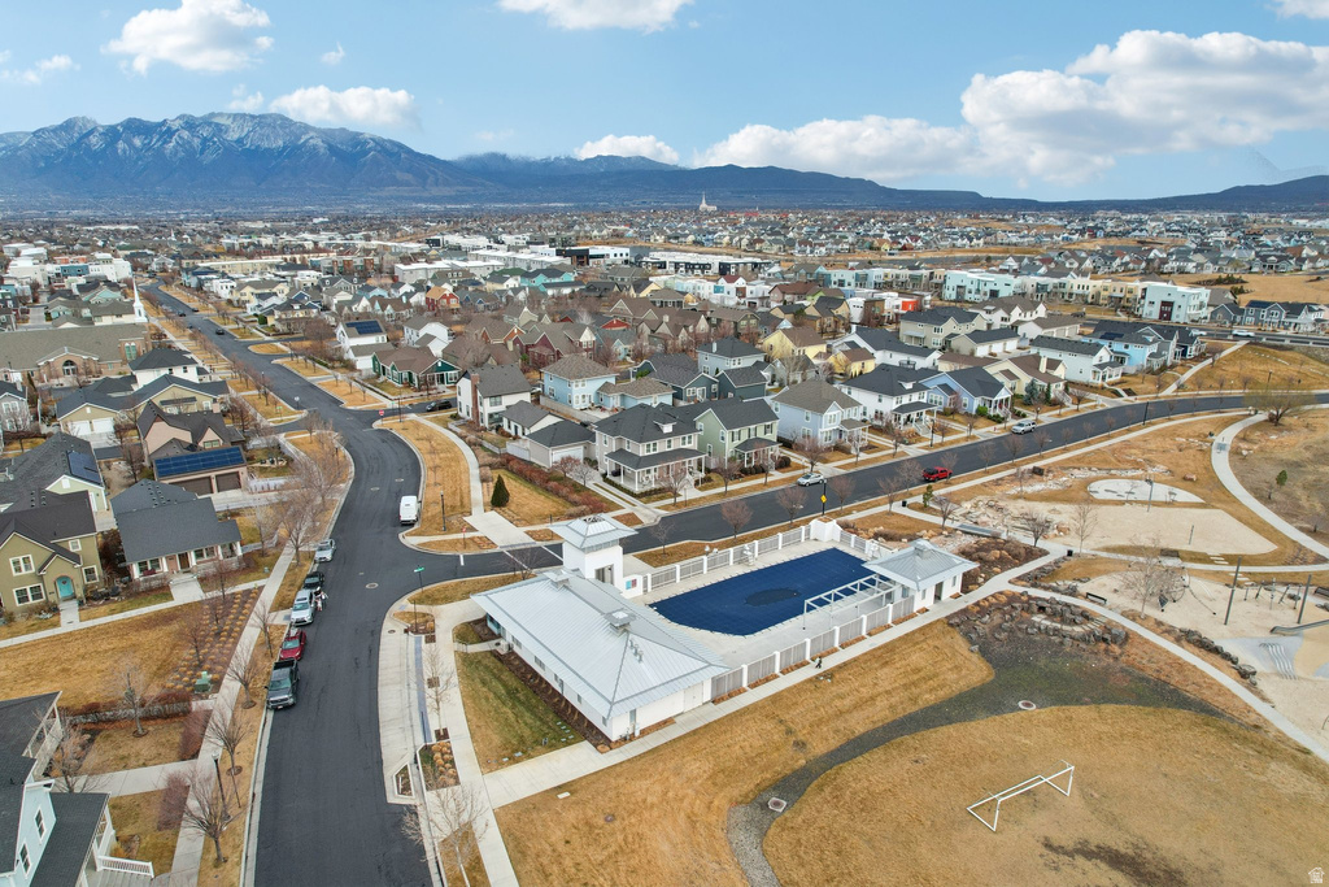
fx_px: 812
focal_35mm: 22
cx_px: 664
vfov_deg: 57.2
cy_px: 444
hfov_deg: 78.6
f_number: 2.8
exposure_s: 1/20
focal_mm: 8.4
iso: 100
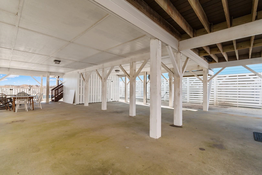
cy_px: 88
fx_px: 109
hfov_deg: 100.4
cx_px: 131
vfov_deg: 77.3
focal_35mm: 15
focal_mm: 10
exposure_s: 1/200
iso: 100
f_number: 7.1
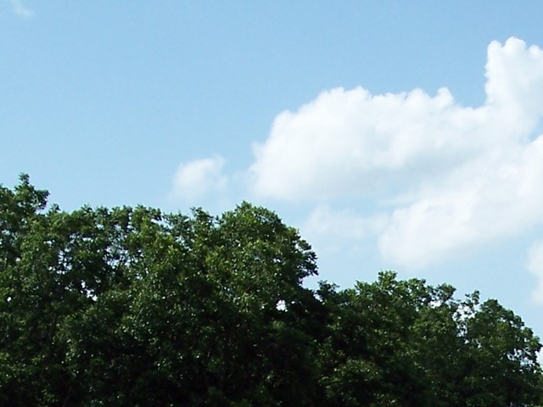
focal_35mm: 117
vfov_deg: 12.2
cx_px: 458
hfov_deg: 16.7
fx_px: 1835
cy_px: 583
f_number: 4
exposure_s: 1/750
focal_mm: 8
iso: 100
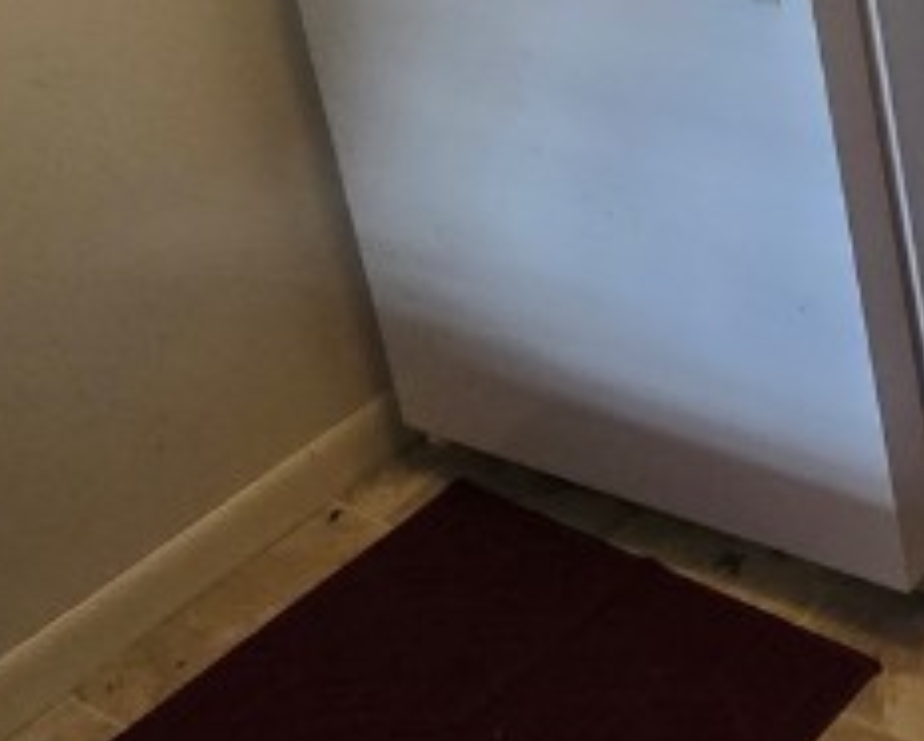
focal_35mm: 56
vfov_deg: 23.1
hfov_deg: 26.8
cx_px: 1282
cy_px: -299
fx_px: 1533
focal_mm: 2.2
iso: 200
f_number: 2.2
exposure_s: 1/60
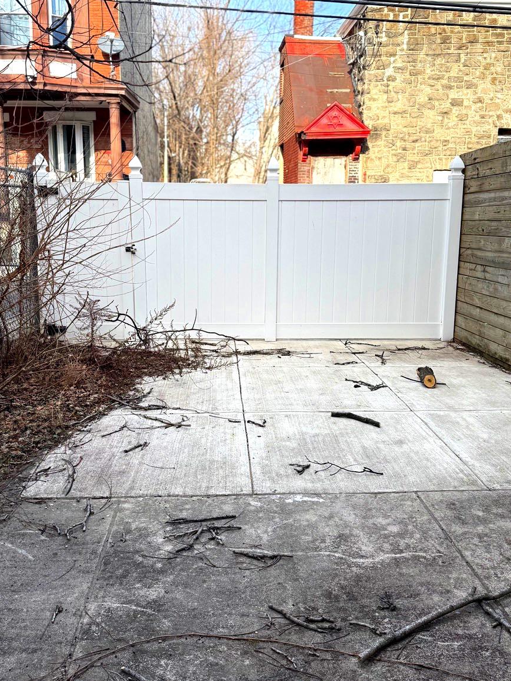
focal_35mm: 32
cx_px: 226
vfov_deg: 56.7
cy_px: 311
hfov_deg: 44.1
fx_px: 630
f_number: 1.78
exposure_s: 1/1901
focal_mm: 6.76
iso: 80
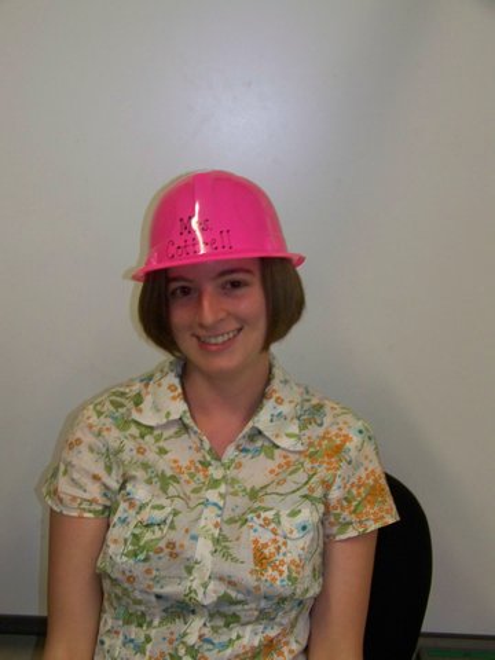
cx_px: 248
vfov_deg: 27.8
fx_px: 1335
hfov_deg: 21.0
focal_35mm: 70
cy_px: 330
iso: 200
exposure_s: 1/30
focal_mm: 11.7
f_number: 3.2
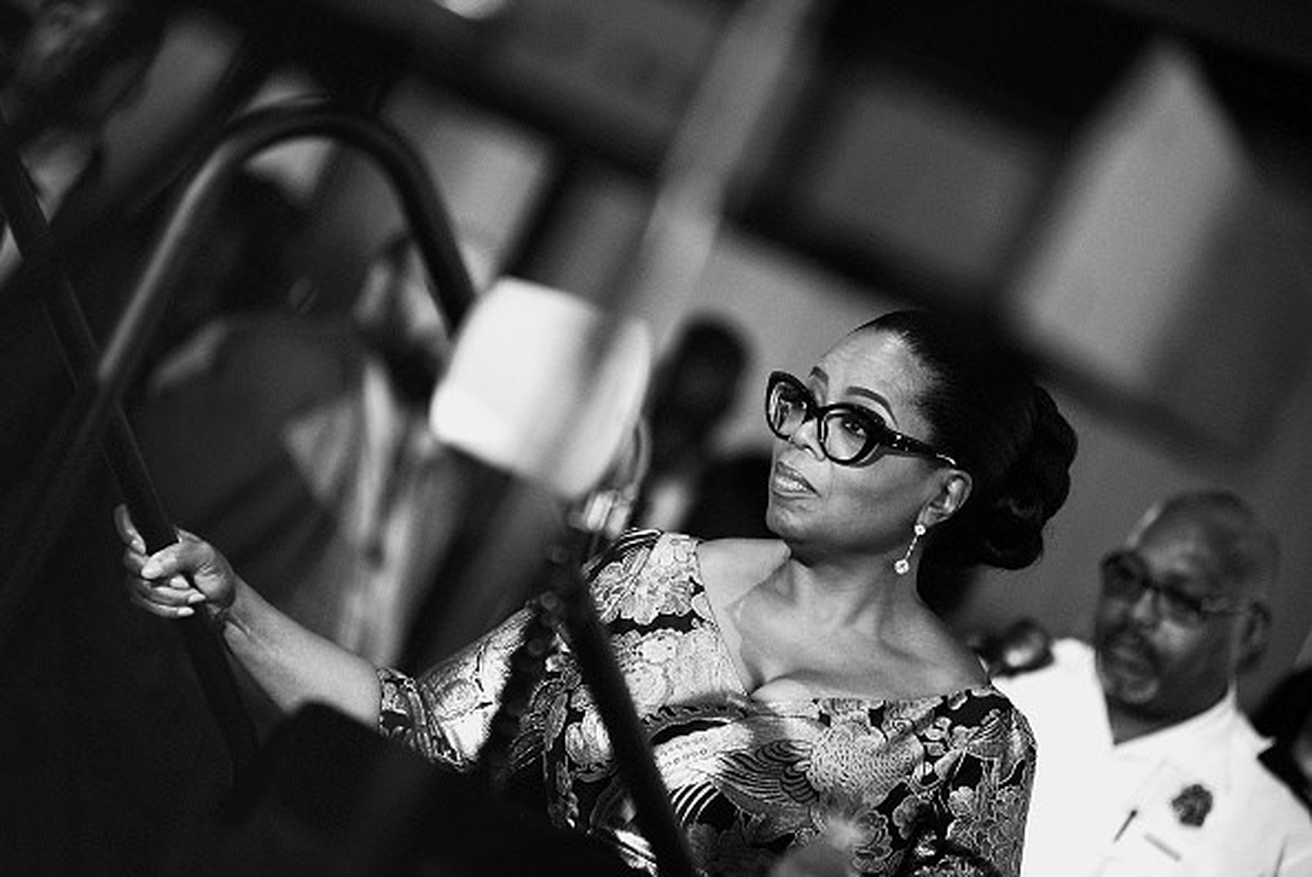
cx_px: 656
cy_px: 438
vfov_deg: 7.4
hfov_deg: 11.1
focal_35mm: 185
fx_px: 6747
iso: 2000
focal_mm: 185
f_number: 2.8
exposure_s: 1/125
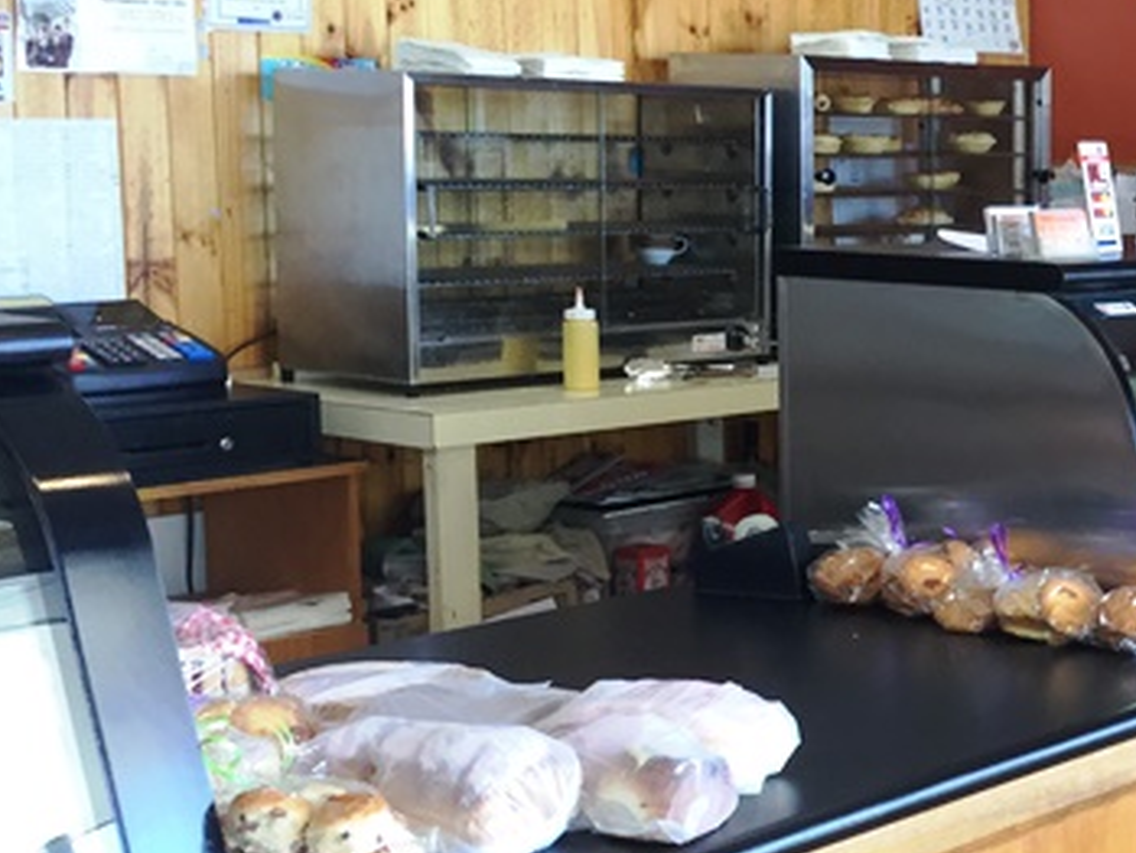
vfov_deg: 20.7
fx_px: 2331
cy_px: 430
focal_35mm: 71
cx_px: 1276
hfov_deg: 25.3
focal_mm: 3.3
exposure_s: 1/33
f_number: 2.4
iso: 64
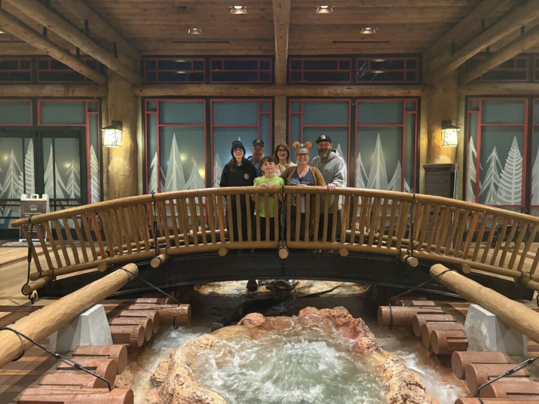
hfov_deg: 67.3
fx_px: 405
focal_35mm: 26
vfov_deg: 53.1
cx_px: 270
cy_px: 202
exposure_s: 1/30
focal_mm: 5.96
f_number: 1.6
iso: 800
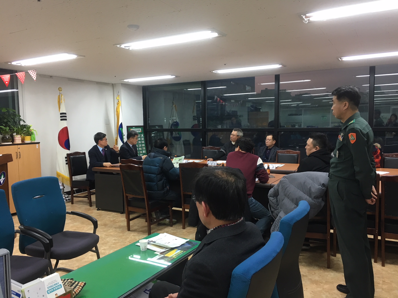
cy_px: 149
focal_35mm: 29
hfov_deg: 61.7
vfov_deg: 48.2
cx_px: 199
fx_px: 333
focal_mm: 4.15
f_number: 2.2
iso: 80
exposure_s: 1/30
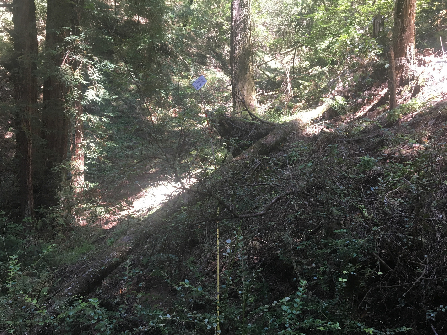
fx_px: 400
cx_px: 210
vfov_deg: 45.4
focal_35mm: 31
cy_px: 161
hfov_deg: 58.3
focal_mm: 4.15
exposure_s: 1/30
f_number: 2.2
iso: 32
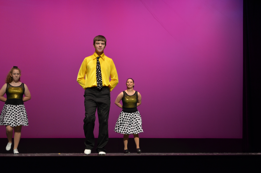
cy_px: 86
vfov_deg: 16.5
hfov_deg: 24.7
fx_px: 597
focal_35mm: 82
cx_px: 130
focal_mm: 55
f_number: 5.6
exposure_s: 1/50
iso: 800
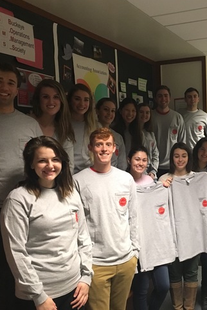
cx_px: 165
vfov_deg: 43.6
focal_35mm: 45
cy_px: 166
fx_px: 388
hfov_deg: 29.2
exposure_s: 1/15
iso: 200
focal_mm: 4.15
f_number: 2.2
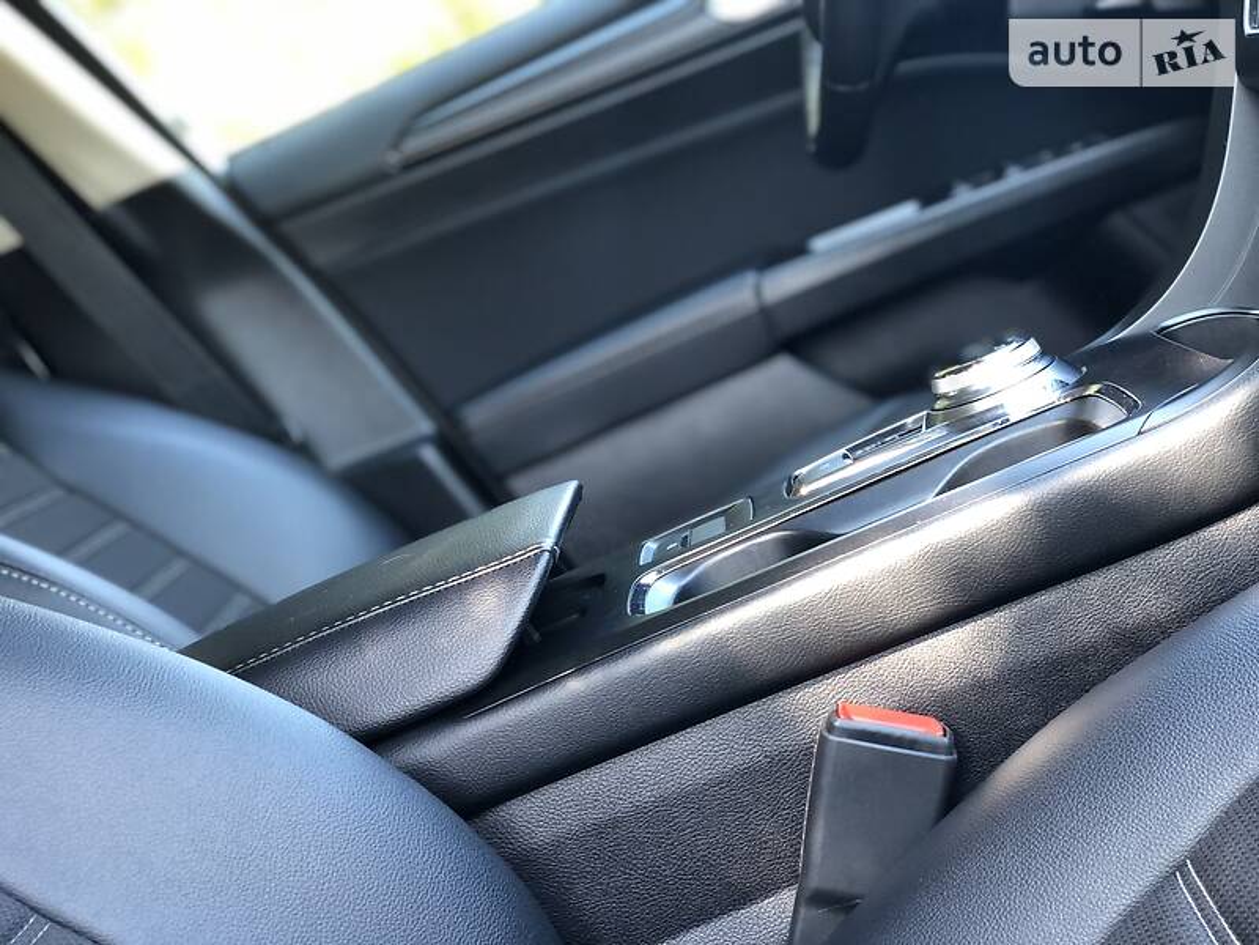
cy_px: 472
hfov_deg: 36.8
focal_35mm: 52
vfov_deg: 28.0
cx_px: 630
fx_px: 1891
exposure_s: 1/40
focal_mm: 6
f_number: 2.4
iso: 125
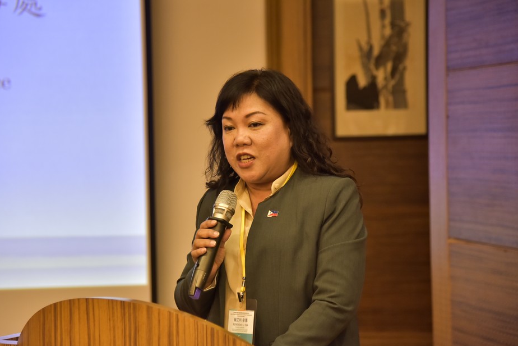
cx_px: 255
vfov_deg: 13.4
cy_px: 165
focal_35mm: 102
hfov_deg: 20.0
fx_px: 1468
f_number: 4
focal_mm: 92
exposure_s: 1/125
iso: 2000
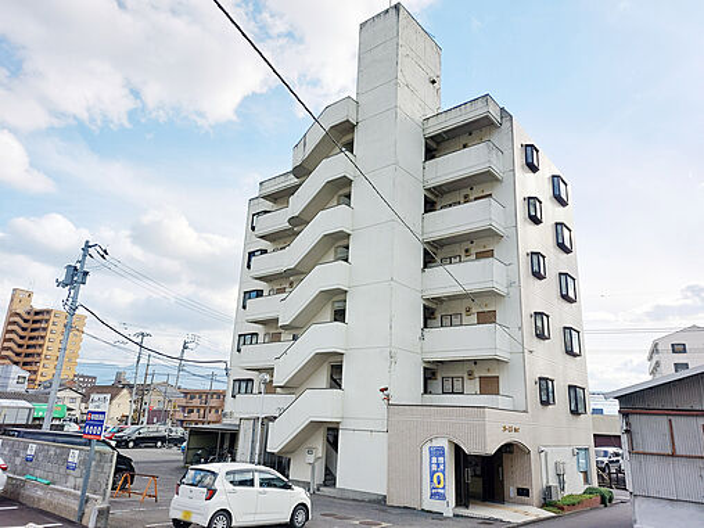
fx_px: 488
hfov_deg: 71.6
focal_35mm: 24
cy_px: 264
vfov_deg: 56.8
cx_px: 352
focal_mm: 5.23
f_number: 1.8
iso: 25
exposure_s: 1/1052
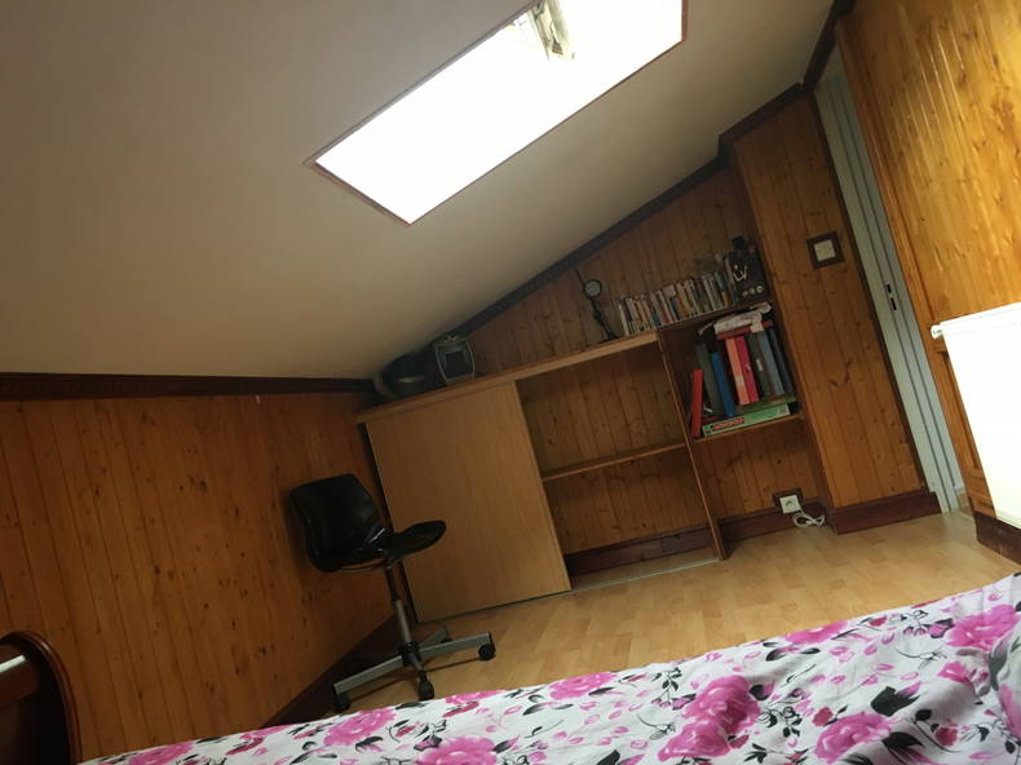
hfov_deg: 61.7
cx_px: 510
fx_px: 855
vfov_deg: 48.2
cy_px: 382
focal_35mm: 29
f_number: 2.2
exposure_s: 1/33
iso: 160
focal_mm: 4.15
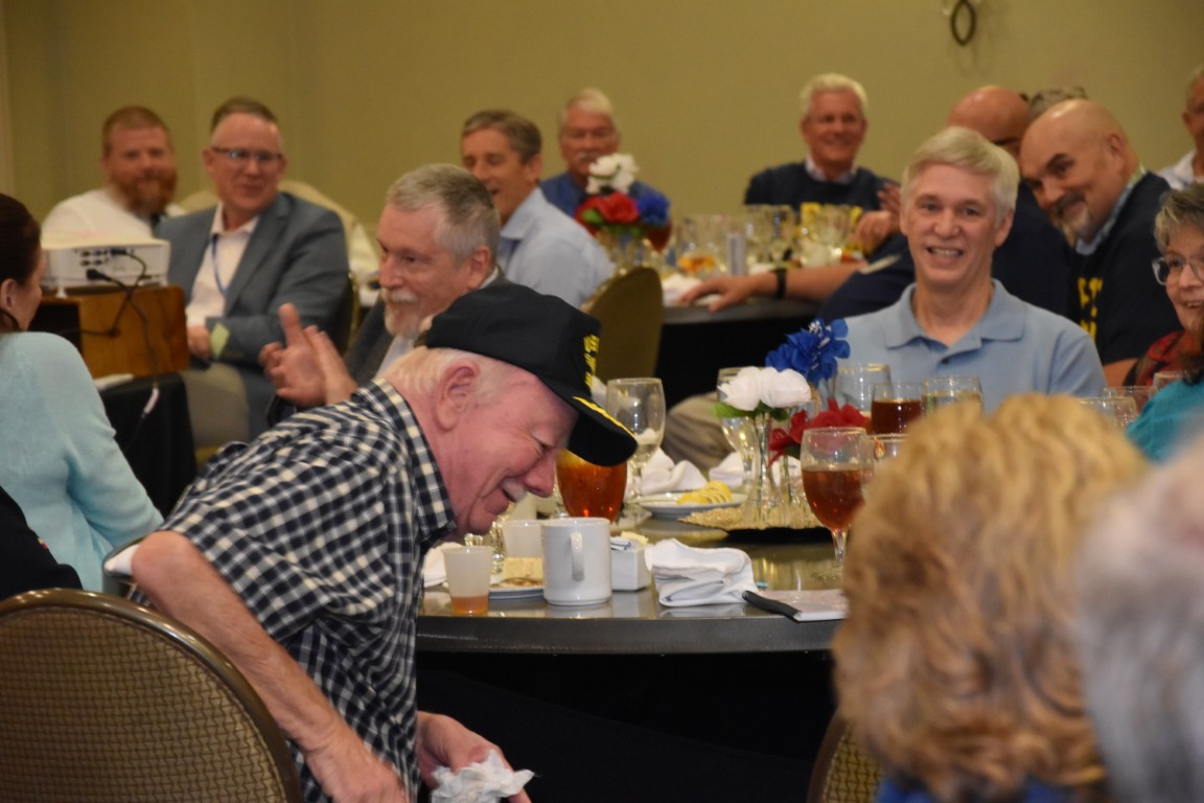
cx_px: 602
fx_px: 4615
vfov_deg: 9.9
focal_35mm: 138
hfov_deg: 14.9
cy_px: 402
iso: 2500
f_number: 5.6
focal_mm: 92
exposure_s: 1/60
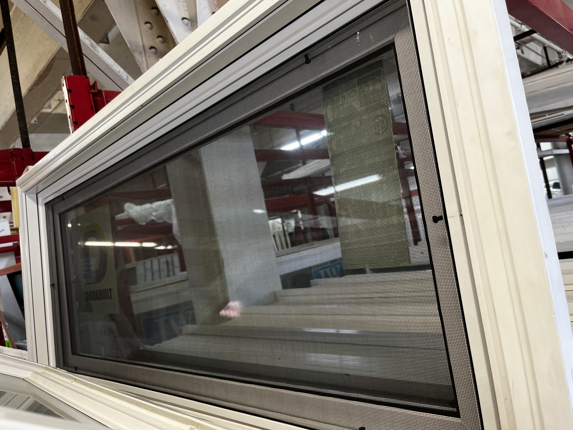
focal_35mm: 26
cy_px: 215
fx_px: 430
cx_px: 286
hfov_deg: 67.3
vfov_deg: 53.1
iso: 80
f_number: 1.6
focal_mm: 5.1
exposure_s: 1/64
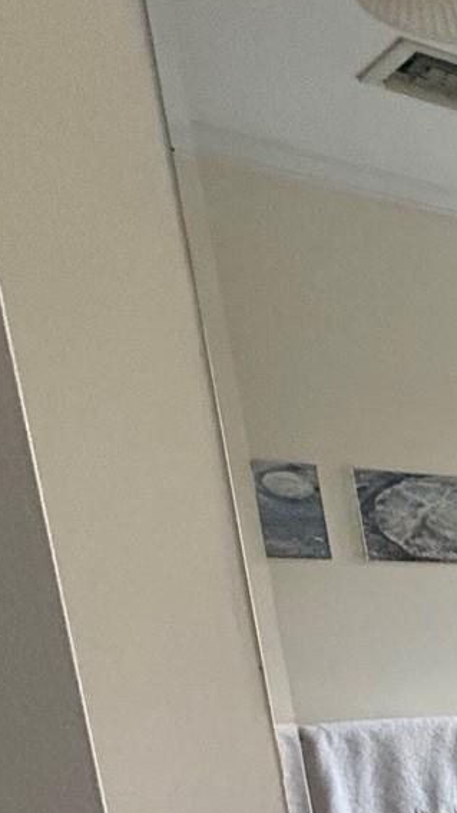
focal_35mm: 55
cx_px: 1332
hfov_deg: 11.9
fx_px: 1186
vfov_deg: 33.4
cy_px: 877
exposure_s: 1/99
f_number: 2.2
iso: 320
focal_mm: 2.22
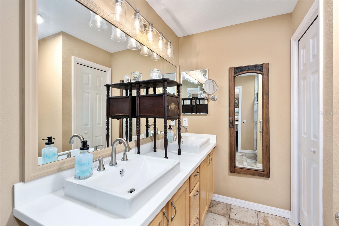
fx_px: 151
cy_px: 113
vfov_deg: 73.7
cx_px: 170
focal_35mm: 16
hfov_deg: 96.7
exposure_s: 1/1.67
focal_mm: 16
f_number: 7.1
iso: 125
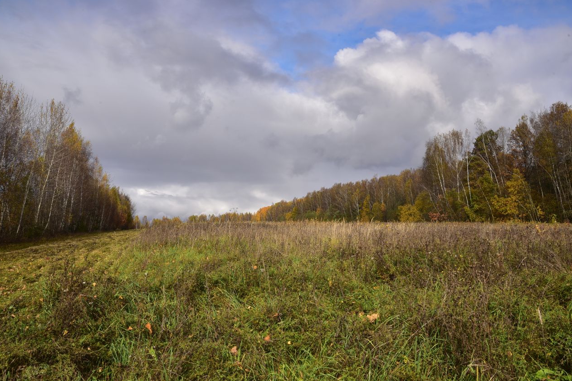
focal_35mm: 33
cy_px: 195
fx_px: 524
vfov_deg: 40.0
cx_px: 291
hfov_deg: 57.2
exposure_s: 1/100
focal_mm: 32
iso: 125
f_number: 14
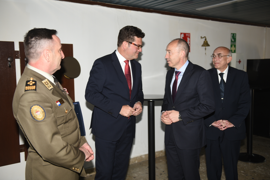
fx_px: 285
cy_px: 90
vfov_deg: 35.1
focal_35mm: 38
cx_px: 135
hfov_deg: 50.7
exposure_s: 1/200
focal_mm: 38
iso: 200
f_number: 2.8
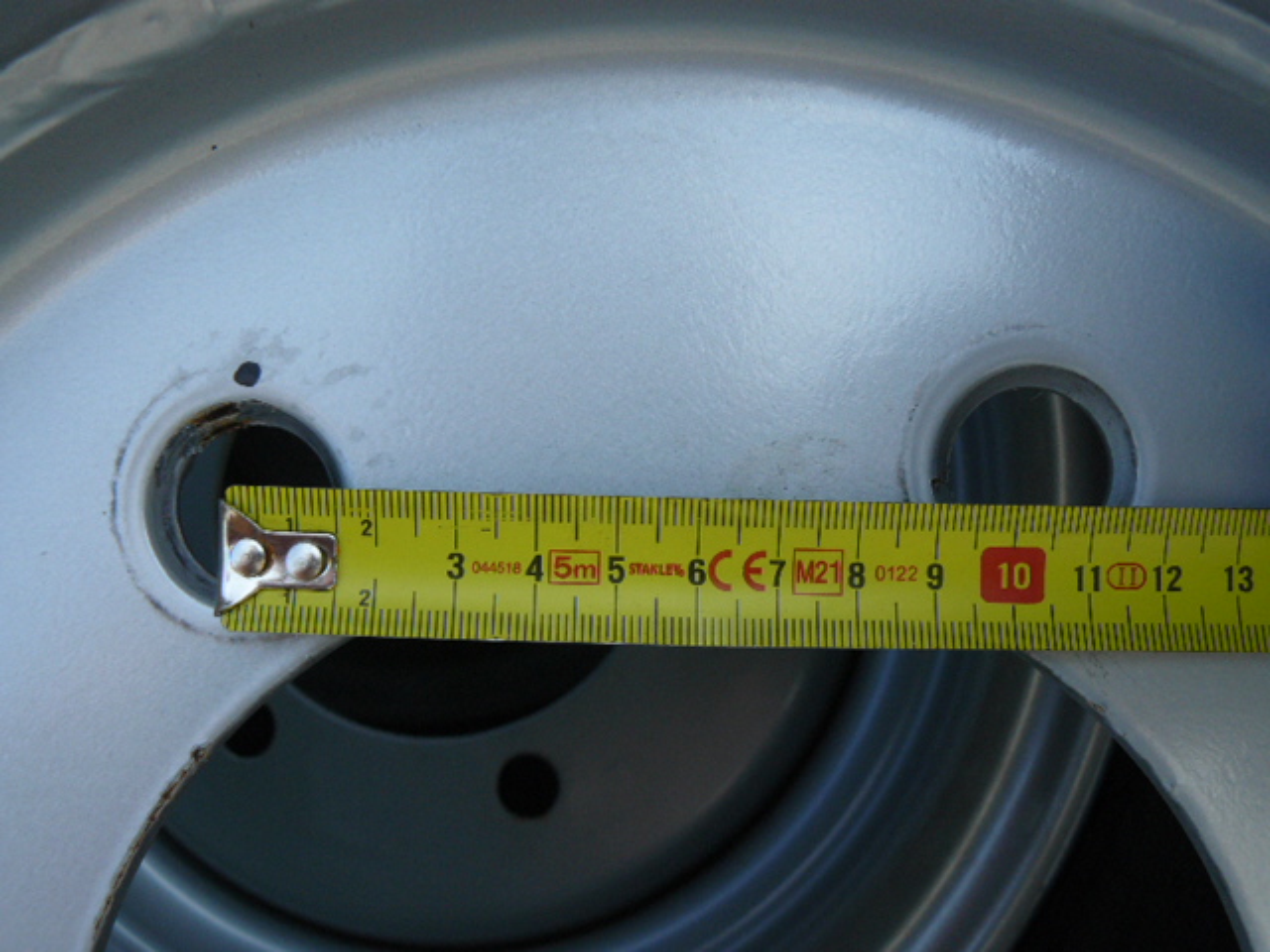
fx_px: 1321
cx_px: 635
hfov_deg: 51.4
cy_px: 476
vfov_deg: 39.7
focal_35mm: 36
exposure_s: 1/200
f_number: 4
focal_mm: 6
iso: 100
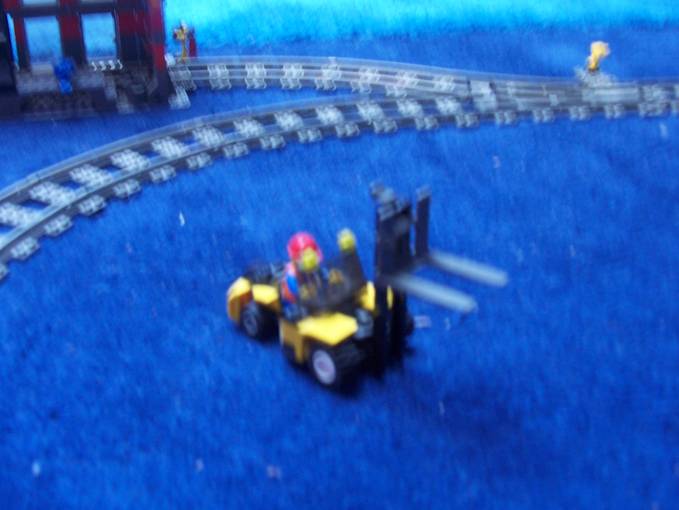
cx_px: 340
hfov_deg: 44.8
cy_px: 255
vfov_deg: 34.3
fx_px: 824
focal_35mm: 42
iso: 140
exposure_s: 1/8
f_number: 2.8
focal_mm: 7.2
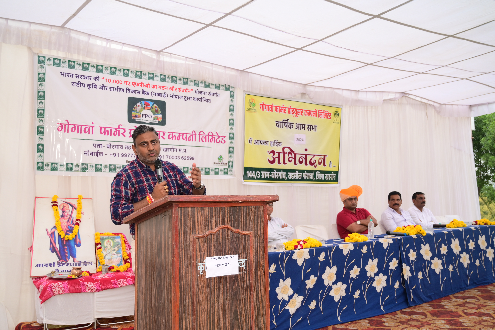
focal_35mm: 32
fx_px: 440
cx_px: 248
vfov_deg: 41.1
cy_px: 165
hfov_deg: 58.7
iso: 500
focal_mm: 32
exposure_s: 1/200
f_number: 4
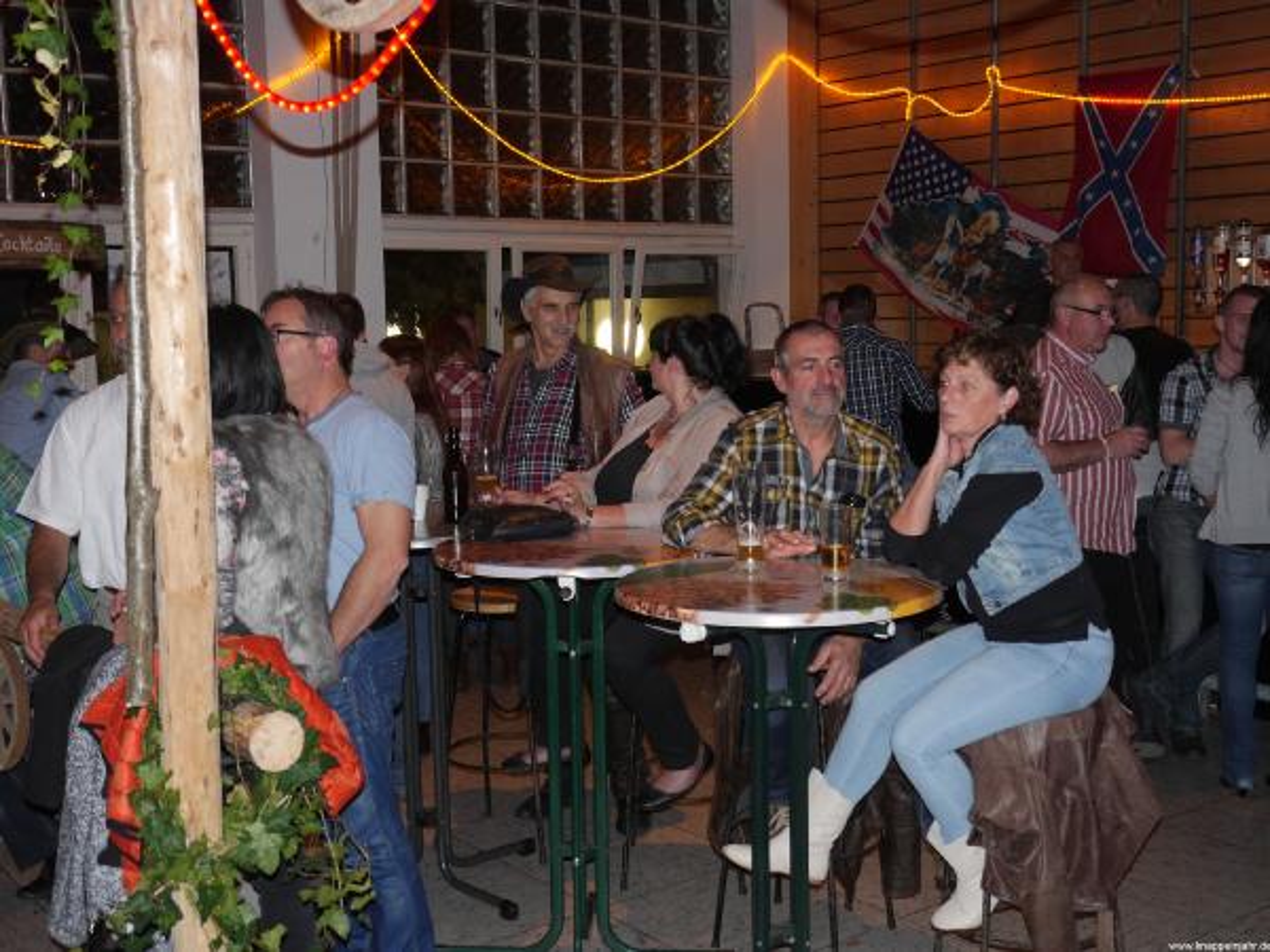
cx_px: 635
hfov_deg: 49.0
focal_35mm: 38
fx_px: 1394
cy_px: 476
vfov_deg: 37.7
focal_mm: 19
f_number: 4.4
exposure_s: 1/50
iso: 800
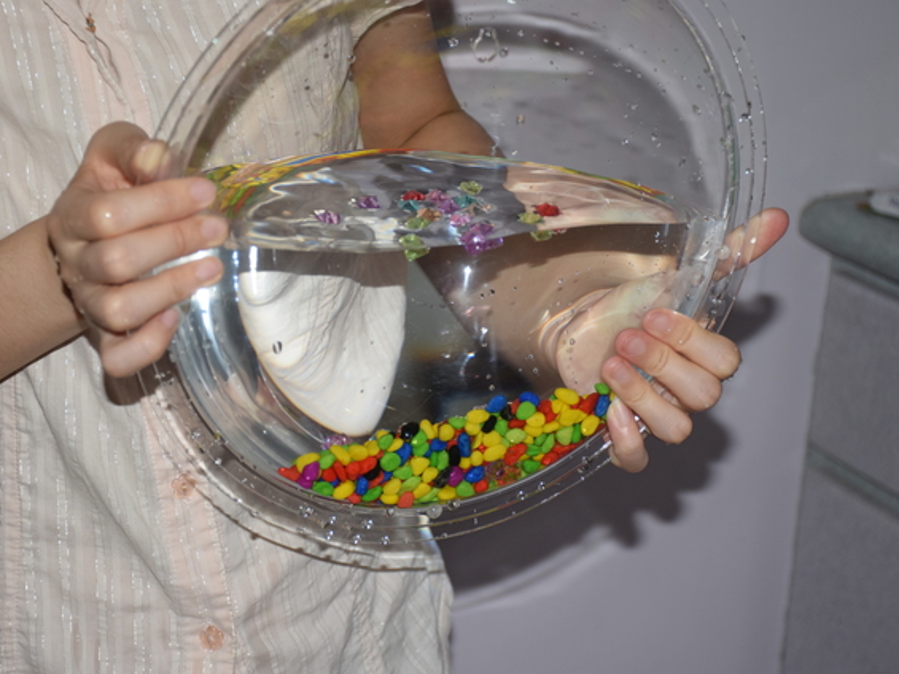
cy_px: 338
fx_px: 2208
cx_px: 415
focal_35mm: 85
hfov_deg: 23.0
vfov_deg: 17.4
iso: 800
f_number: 4.8
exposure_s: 1/60
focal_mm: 52
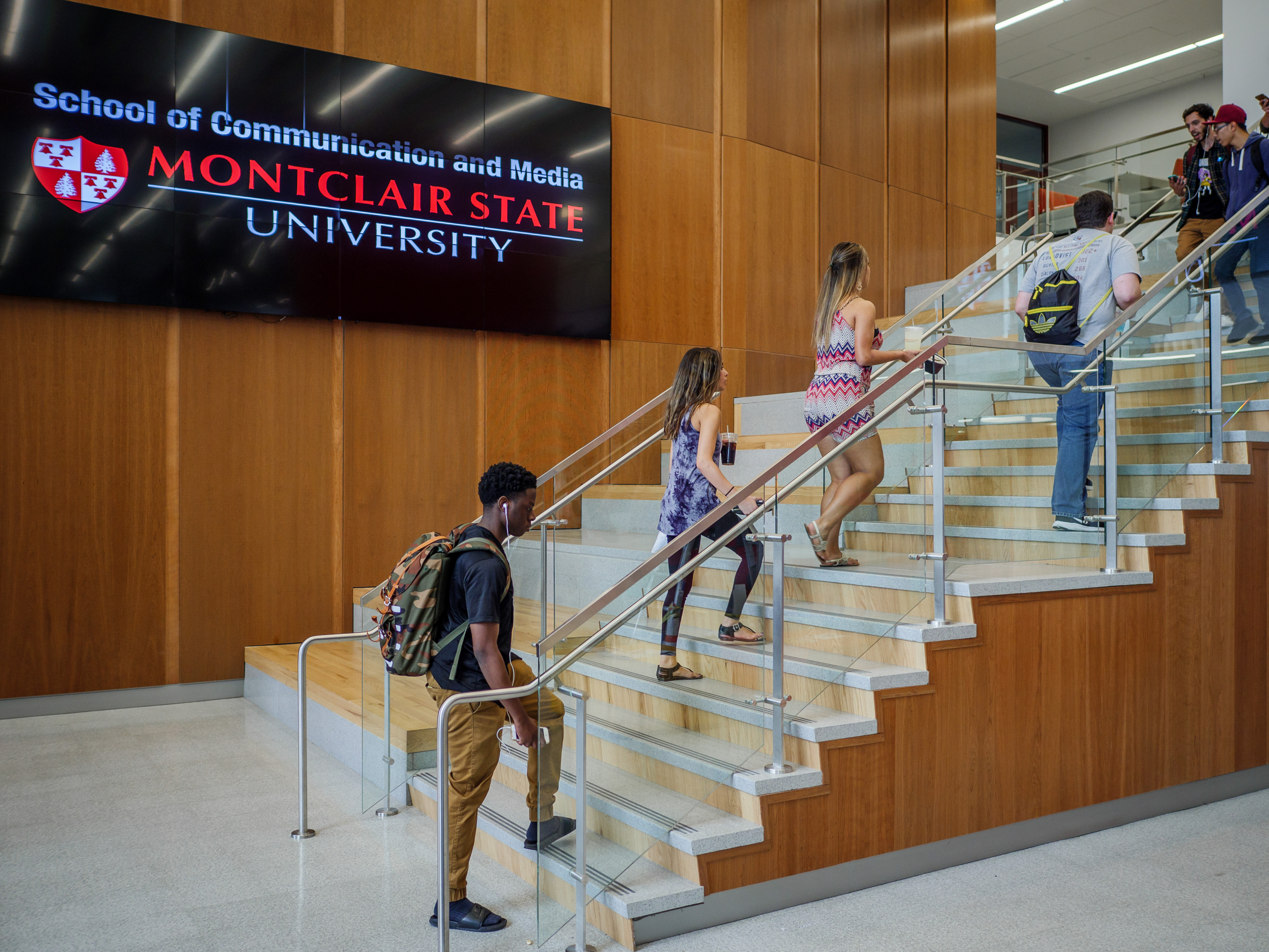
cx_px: 634
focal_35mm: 30
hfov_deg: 60.0
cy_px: 476
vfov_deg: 46.8
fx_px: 1100
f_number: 2
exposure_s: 1/160
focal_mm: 15
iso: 200
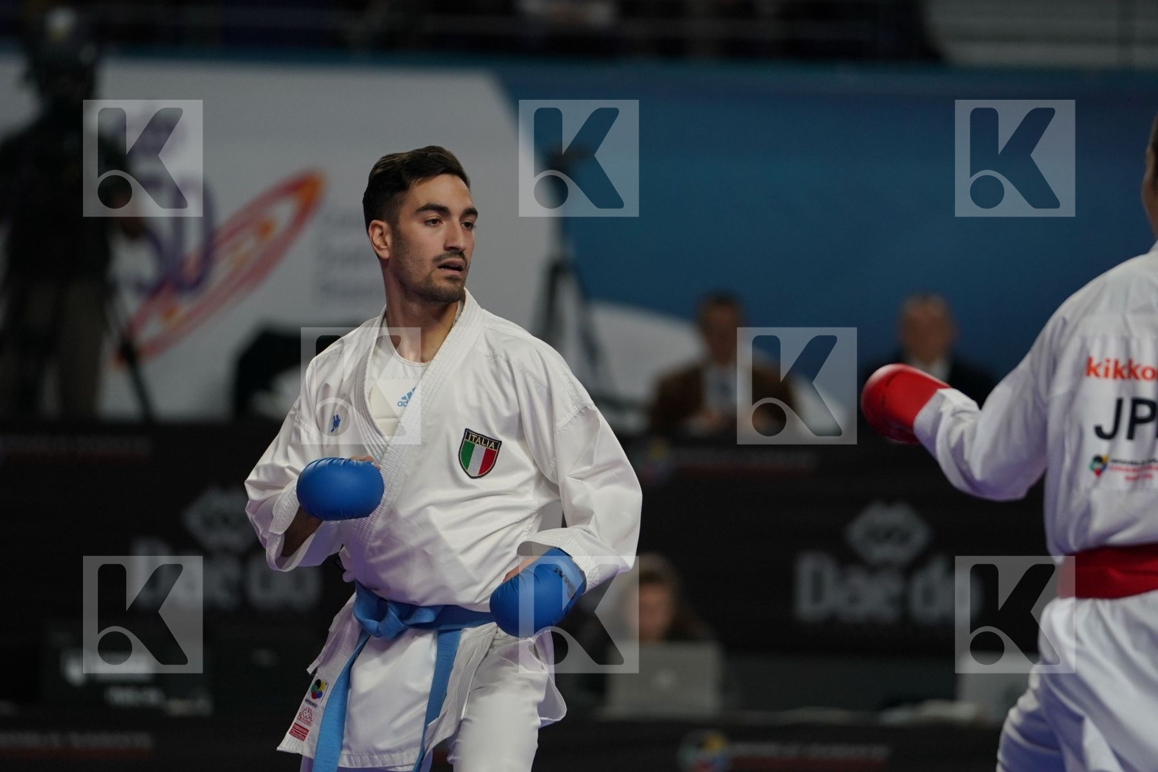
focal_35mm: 300
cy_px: 386
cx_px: 579
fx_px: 9649
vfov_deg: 4.6
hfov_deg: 6.9
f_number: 2.8
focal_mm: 200
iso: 800
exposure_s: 1/1000
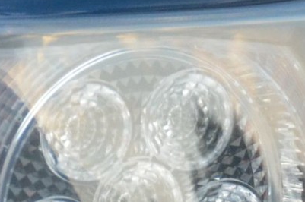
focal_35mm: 1401
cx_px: 176
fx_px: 11850
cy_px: 306
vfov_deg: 1.0
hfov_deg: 1.5
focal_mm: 150
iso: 1600
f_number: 5.6
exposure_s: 1/250
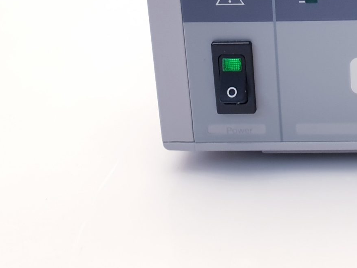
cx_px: 450
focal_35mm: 76
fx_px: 784
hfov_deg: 23.1
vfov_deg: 17.9
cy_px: -97
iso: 100
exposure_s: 1/50
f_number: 2.4
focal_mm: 4.3
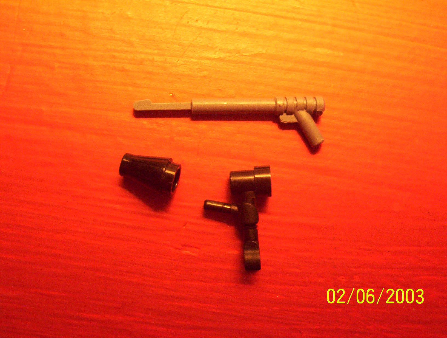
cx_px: 224
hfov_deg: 43.8
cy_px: 169
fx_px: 557
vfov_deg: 33.7
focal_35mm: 43
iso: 200
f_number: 2.73
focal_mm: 5.77
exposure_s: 1/19
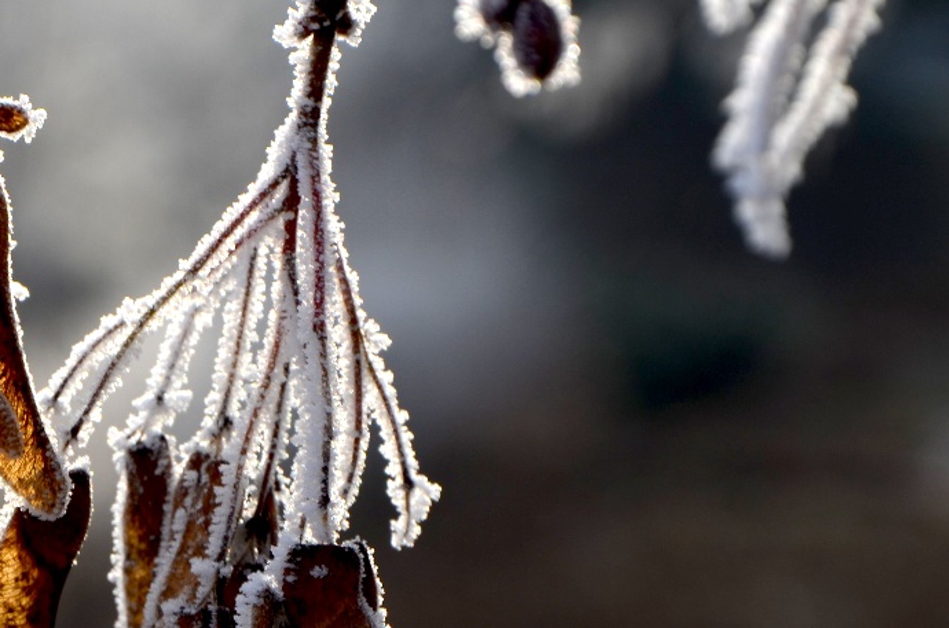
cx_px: 216
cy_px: 492
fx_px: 8234
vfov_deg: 4.4
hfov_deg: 6.6
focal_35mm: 313
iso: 100
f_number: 8
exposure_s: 1/250
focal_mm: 90
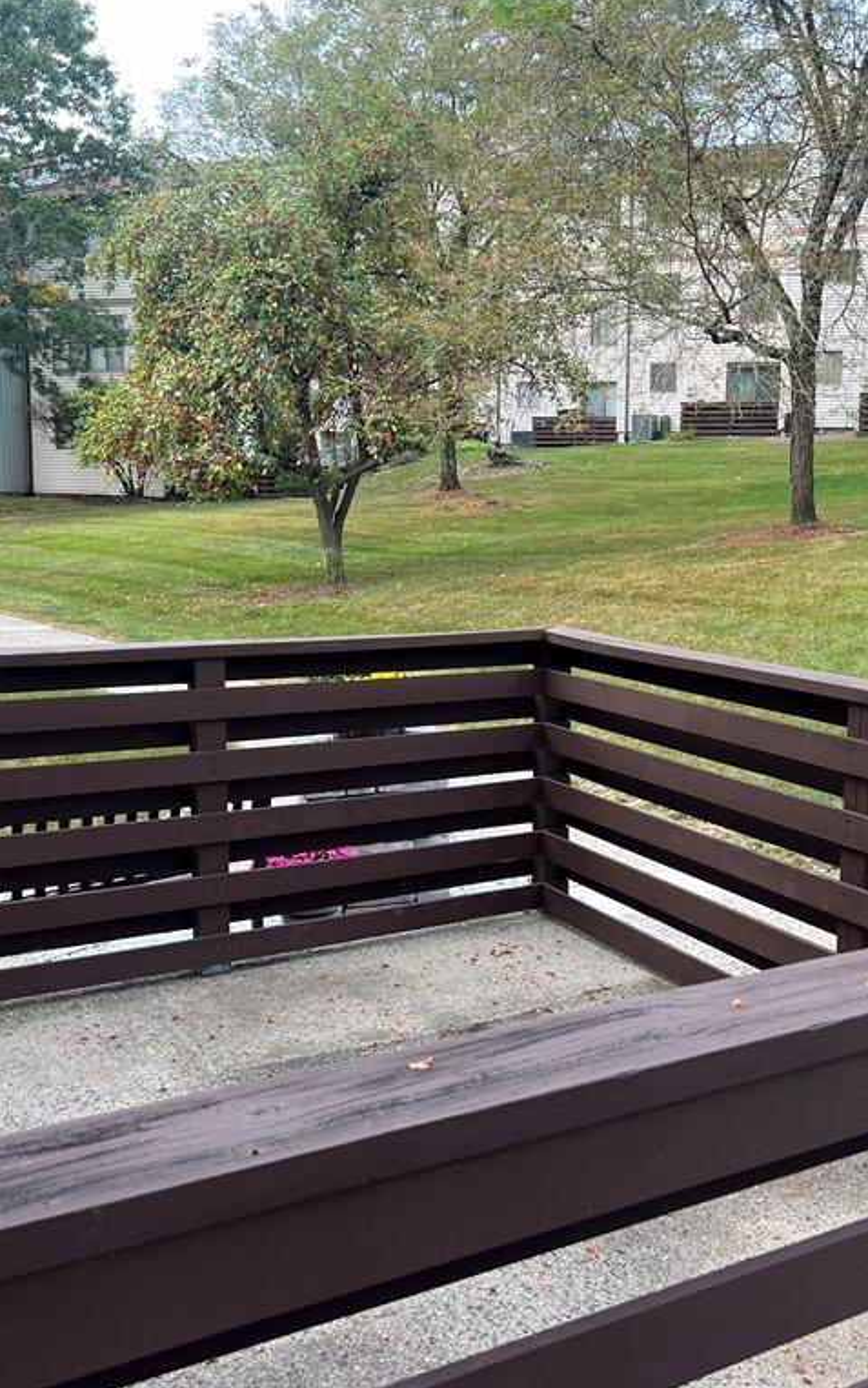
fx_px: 1400
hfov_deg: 34.0
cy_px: 693
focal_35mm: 37
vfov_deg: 52.7
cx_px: 610
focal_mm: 5.7
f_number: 1.5
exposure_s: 1/178
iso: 40
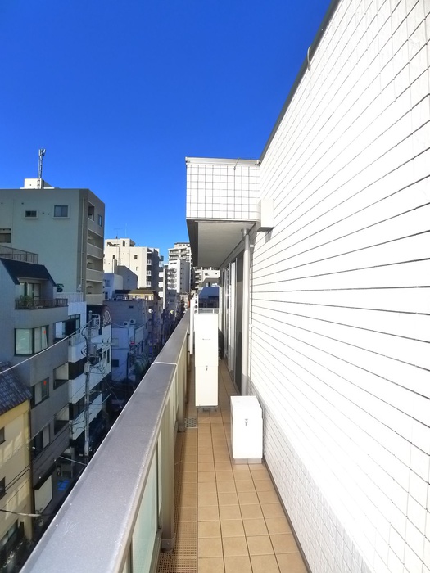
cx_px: 215
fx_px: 398
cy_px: 286
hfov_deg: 56.8
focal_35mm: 24
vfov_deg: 71.6
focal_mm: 5.1
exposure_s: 1/800
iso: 400
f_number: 4
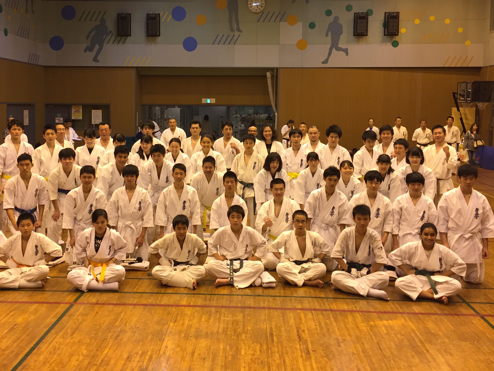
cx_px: 222
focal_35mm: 37
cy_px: 139
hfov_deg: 50.1
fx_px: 528
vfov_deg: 38.4
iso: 50
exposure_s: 1/33
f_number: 2.2
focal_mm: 4.15
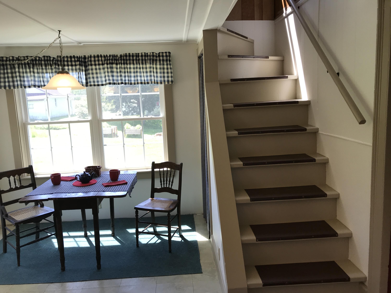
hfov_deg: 63.4
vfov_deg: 49.7
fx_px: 316
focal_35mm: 28
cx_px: 196
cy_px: 146
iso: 25
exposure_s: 1/120
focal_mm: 3.99
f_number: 1.8
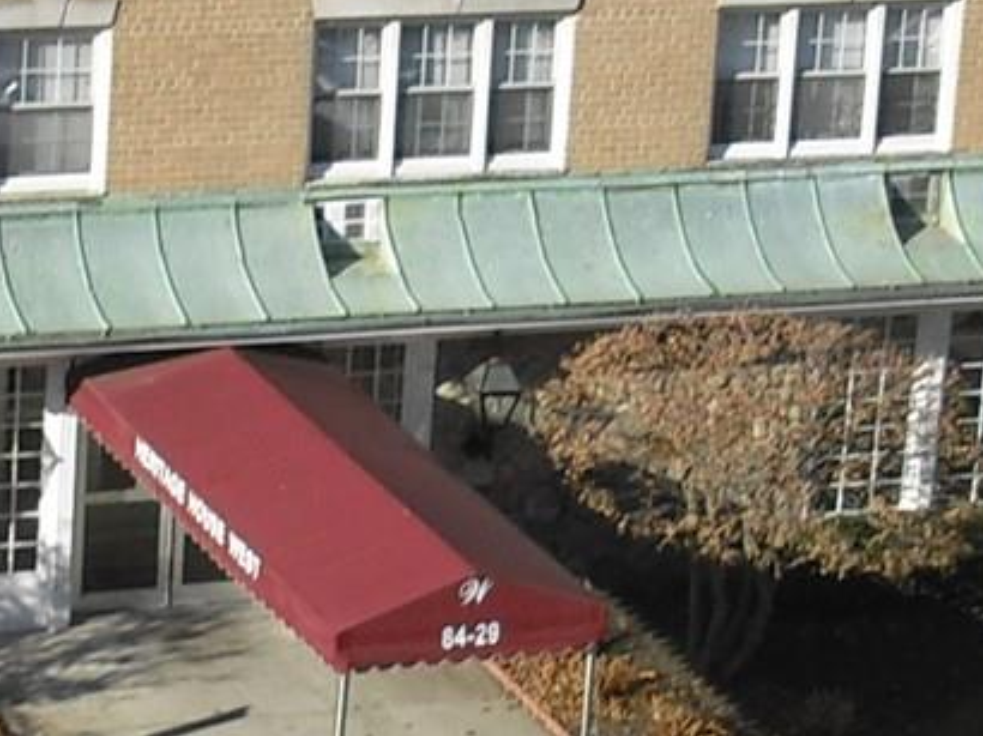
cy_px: 393
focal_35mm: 190
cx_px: 403
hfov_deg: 10.4
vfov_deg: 7.8
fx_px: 5392
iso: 64
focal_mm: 6.2
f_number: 5.6
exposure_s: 1/250
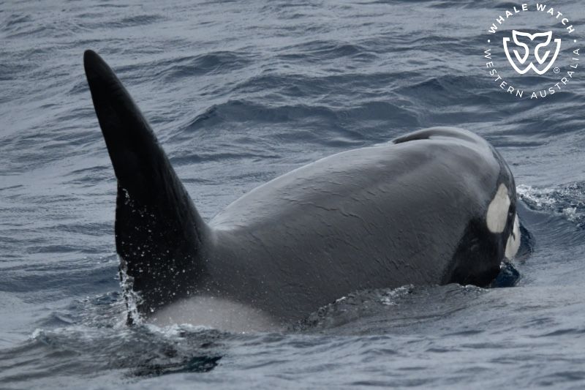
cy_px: 195
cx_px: 292
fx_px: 6336
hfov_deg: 5.3
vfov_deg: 3.5
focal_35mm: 390
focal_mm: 390
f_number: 6
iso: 1400
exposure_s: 1/8000
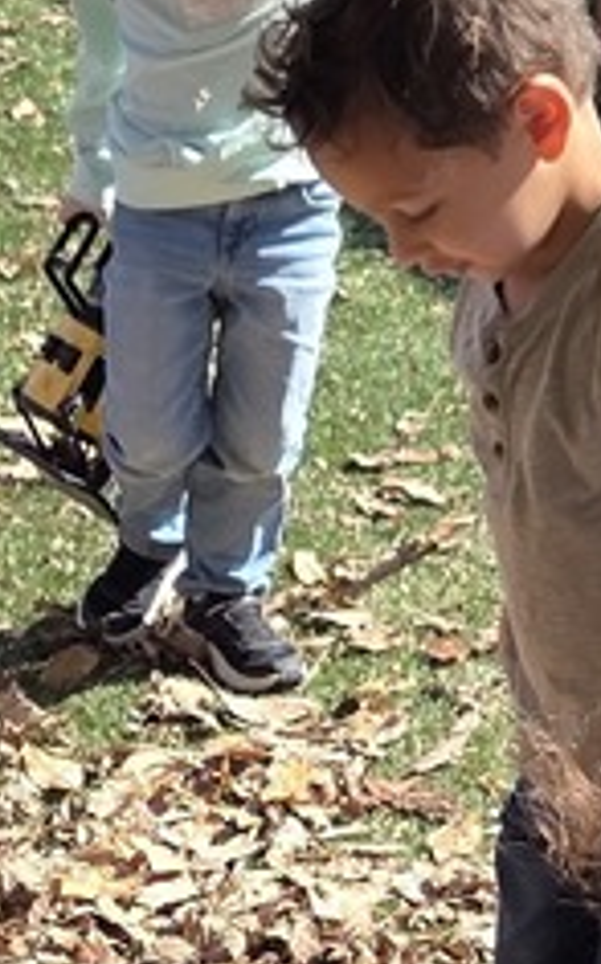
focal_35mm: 106
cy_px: 1087
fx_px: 2785
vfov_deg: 18.8
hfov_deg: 12.3
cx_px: 127
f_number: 1.8
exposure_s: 1/2116
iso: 80
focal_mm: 5.4
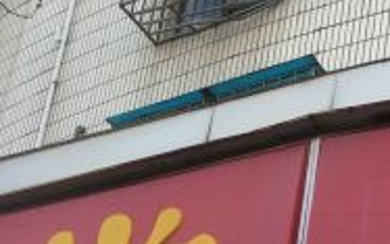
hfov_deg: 18.1
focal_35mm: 115
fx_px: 1223
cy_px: 502
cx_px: 198
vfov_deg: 10.4
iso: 25
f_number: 2.2
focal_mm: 4.15
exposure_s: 1/273
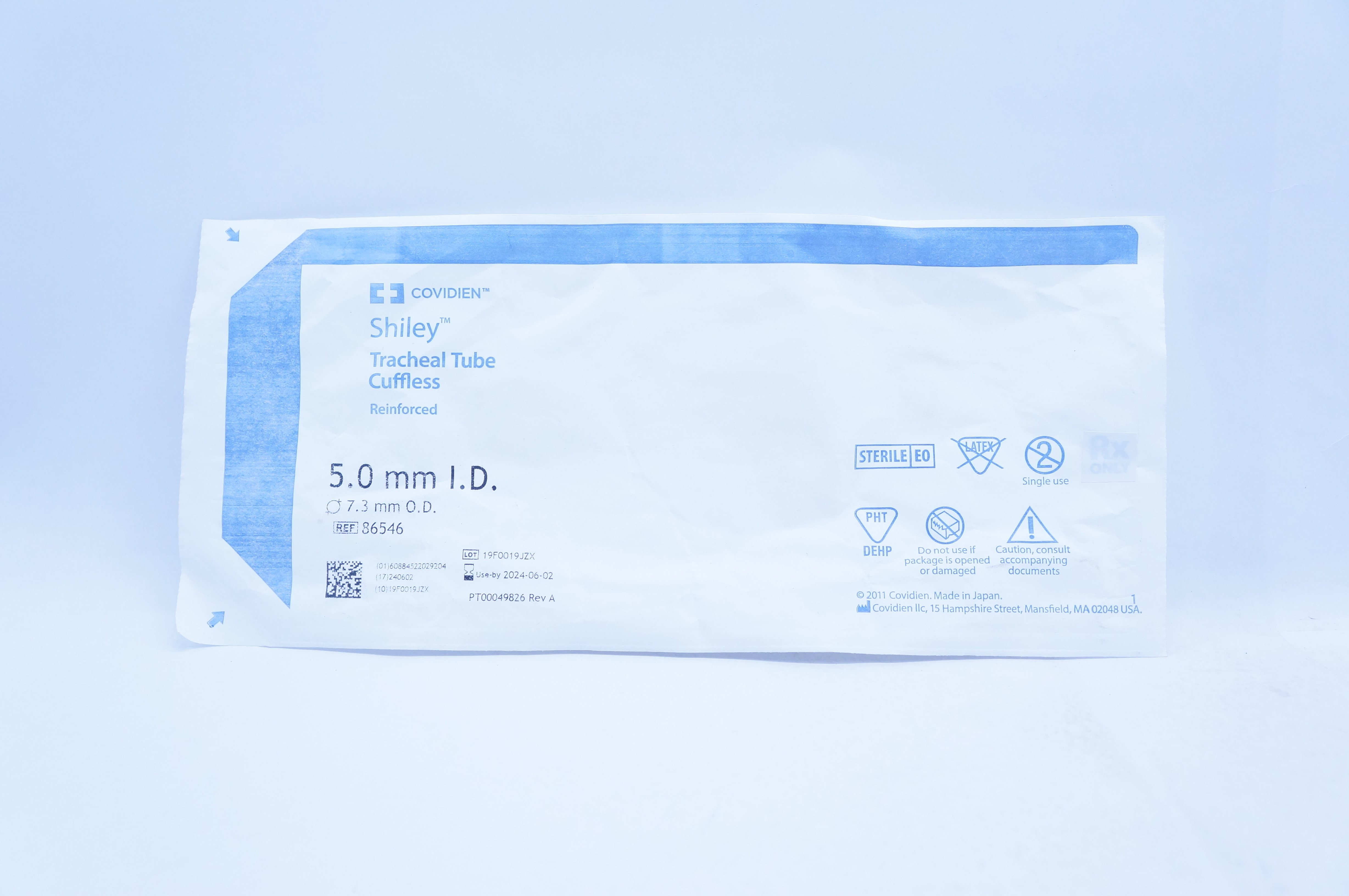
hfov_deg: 51.3
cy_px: 448
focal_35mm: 38
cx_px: 674
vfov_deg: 35.4
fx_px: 1404
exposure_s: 1/200
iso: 800
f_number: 4.5
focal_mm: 25
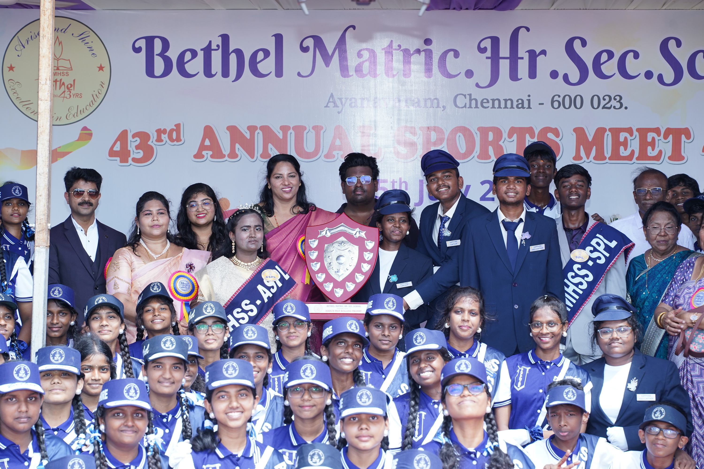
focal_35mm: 75
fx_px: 1467
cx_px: 352
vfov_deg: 18.2
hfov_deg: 27.0
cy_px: 234
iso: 400
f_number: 6.3
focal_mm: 75
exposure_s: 1/250
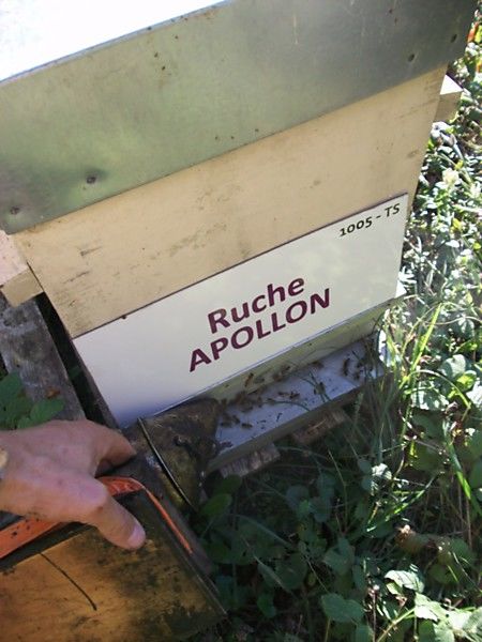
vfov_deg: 56.8
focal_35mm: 32
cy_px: 321
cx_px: 241
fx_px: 594
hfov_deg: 44.2
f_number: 2.9
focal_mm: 5.7
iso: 80
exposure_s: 1/160
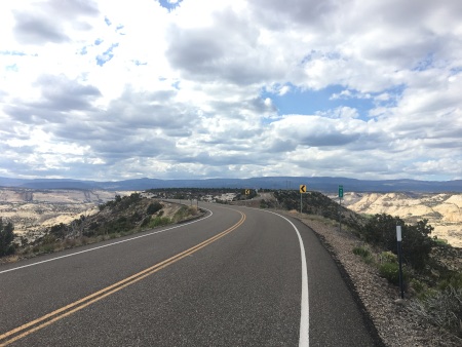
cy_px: 174
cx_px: 231
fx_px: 387
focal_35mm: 29
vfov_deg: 48.3
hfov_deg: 61.6
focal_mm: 4.15
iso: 25
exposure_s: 1/1166
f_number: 2.2
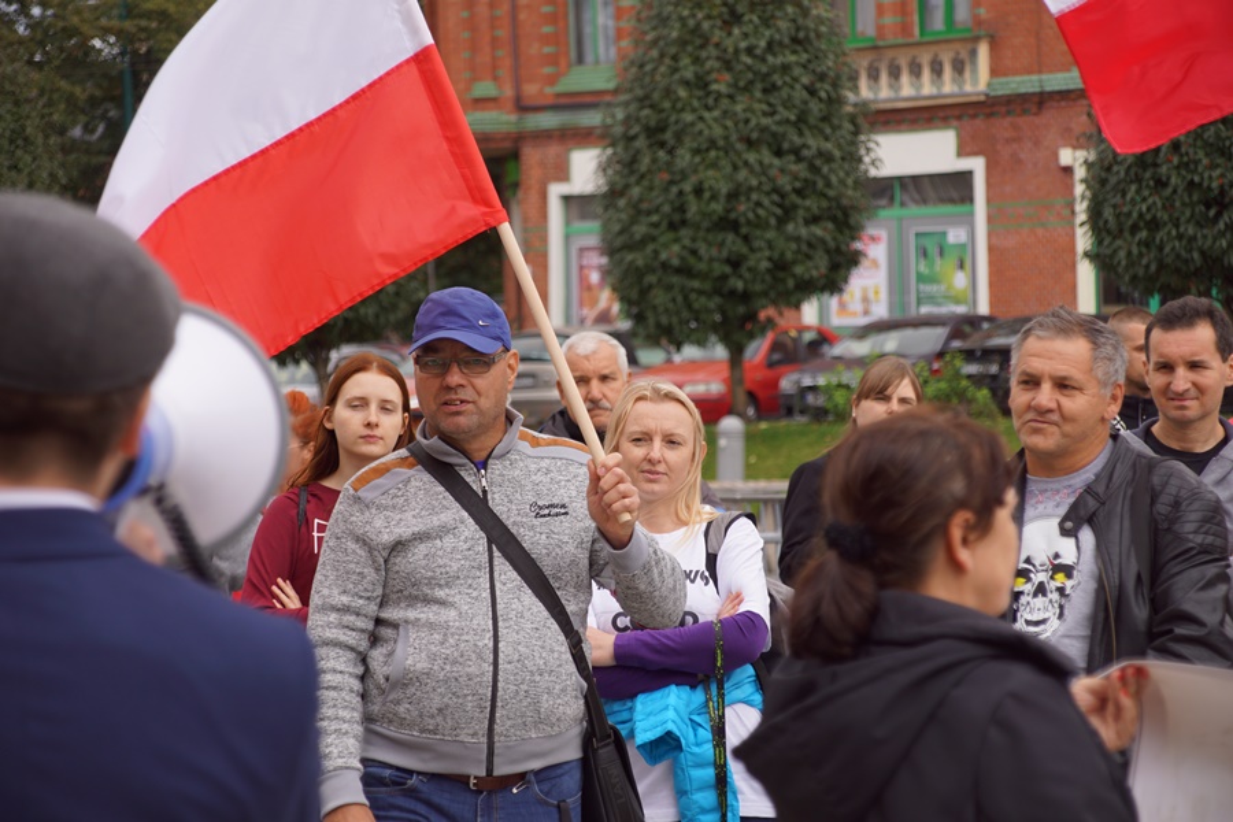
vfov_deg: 9.1
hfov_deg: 13.7
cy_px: 411
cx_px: 616
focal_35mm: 150
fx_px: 5137
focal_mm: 100
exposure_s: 1/160
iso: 100
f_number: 5.6
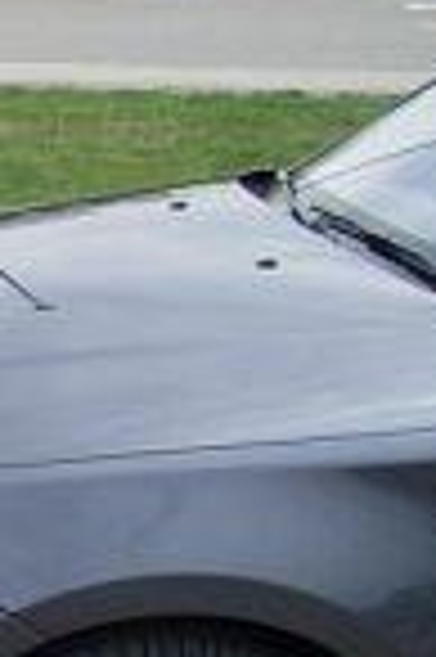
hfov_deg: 10.9
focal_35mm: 112
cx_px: -503
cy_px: 549
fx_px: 2039
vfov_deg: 18.1
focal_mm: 5.8
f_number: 4.3
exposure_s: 1/320
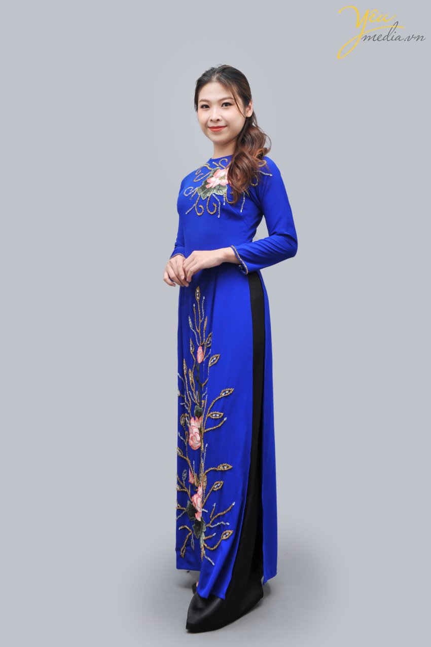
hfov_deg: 33.4
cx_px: 216
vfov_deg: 48.5
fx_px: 719
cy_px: 324
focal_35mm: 40
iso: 250
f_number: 6.3
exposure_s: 1/200
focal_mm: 40
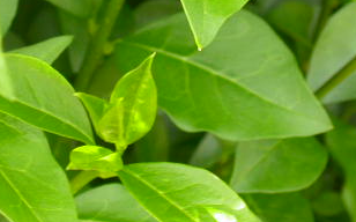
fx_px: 1668
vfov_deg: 7.6
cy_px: -5
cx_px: 148
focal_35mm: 172
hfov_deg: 12.2
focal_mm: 16.2
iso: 100
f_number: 4.4
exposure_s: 1/67.5
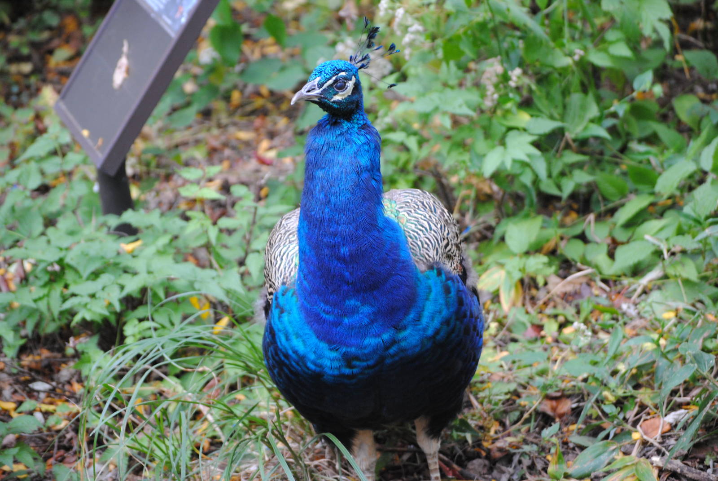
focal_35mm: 108
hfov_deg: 18.9
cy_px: 240
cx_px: 359
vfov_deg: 12.7
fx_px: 2157
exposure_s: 1/50
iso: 400
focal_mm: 72
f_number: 4.2
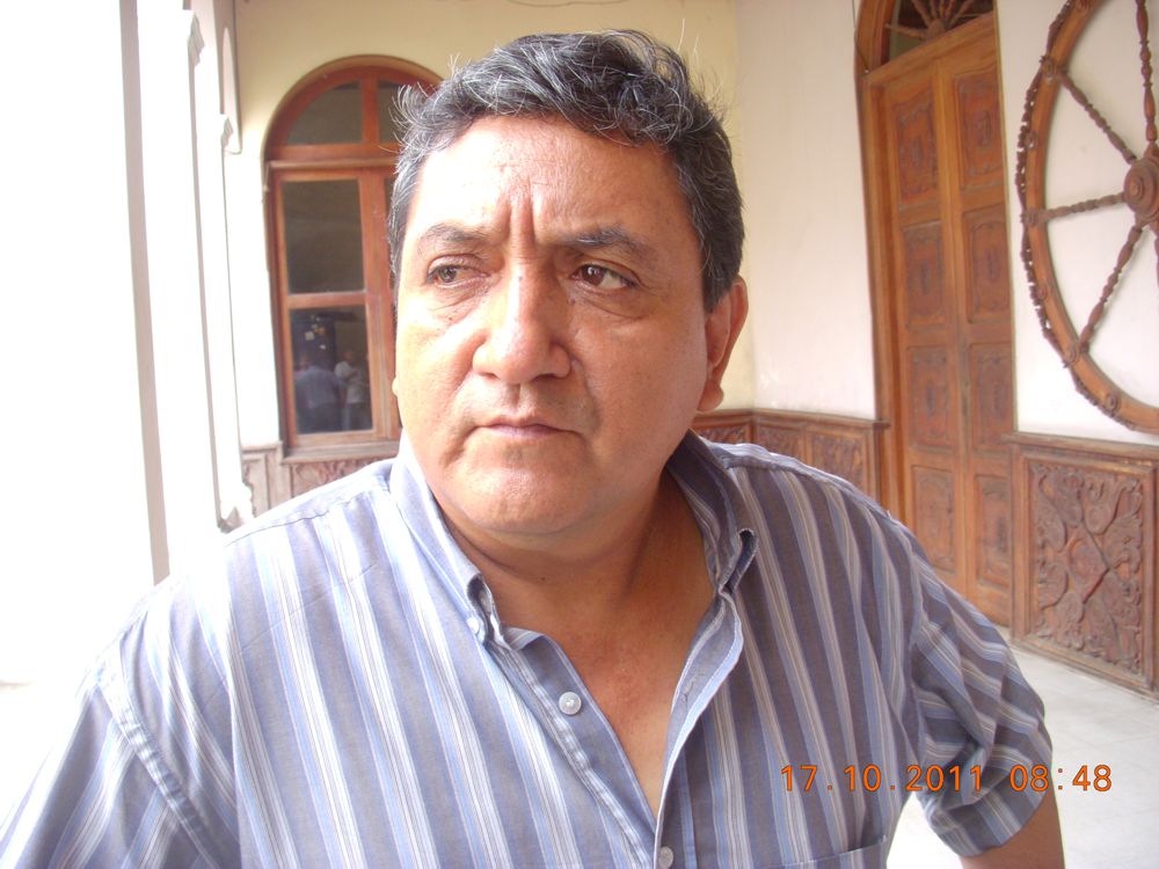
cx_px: 580
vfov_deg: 37.7
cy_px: 434
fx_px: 1272
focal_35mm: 38
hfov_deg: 49.0
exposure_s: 1/30
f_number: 3.3
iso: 160
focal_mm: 6.3
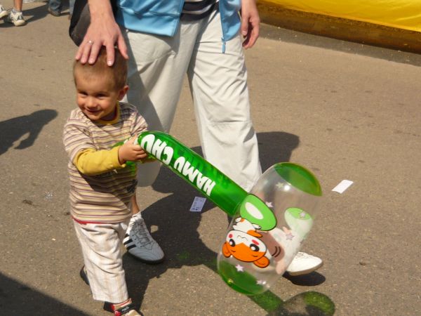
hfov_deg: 33.2
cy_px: 158
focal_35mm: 58
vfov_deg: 25.2
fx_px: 705
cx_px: 210
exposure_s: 1/250
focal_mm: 6
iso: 100
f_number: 8
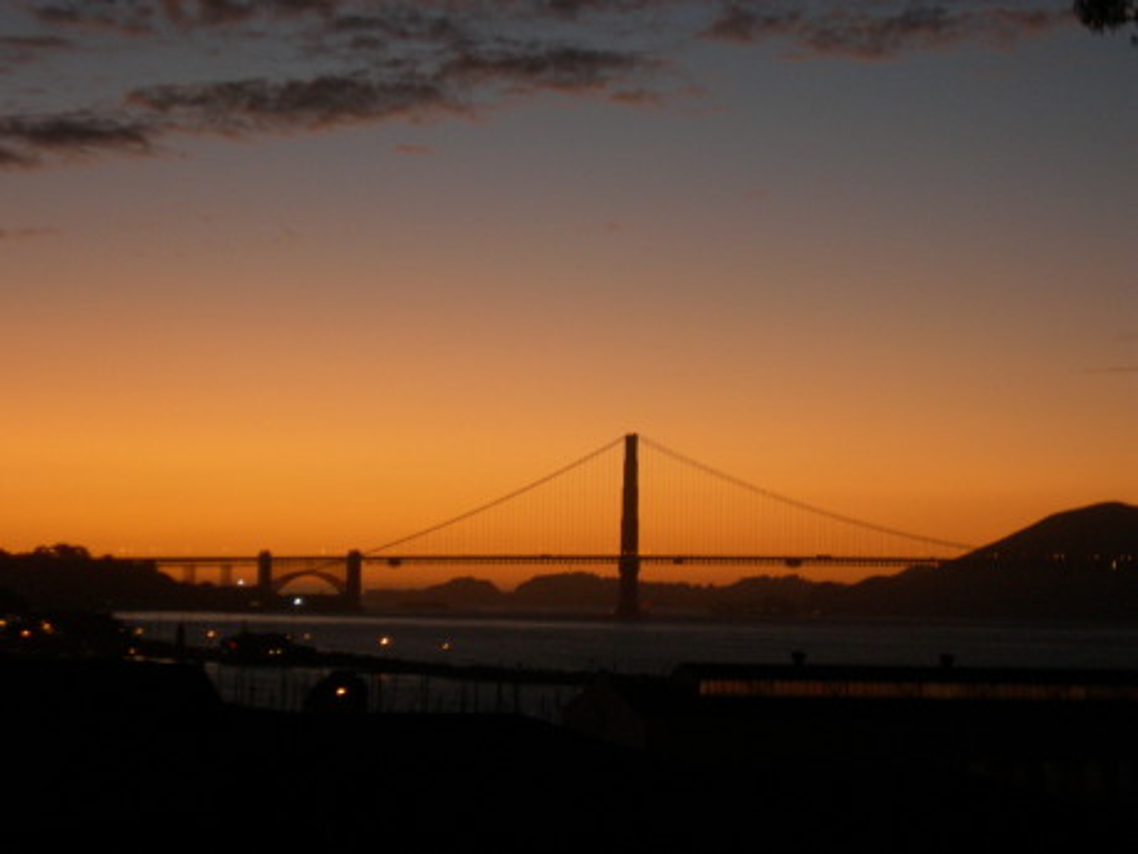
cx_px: 569
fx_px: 3715
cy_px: 427
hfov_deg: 17.4
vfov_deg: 13.1
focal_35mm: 113
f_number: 4.9
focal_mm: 23.4
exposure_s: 1/19.5
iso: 200
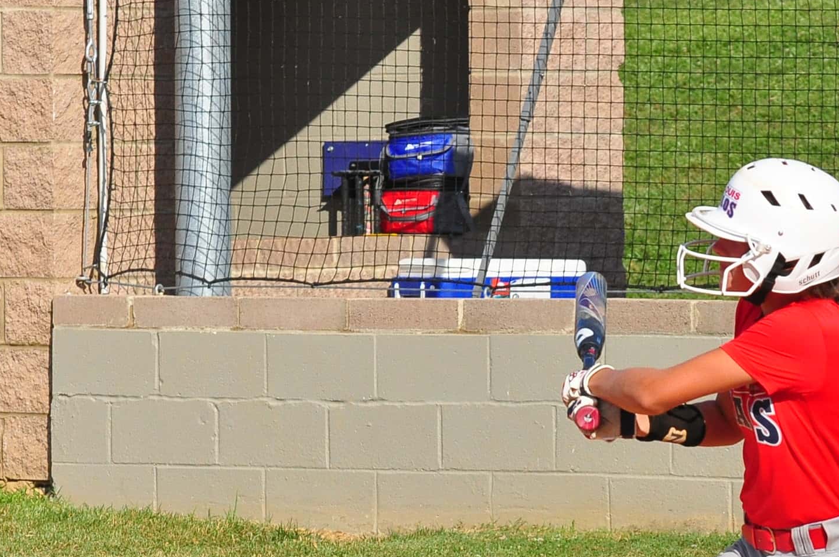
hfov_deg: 6.6
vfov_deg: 4.4
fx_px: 7216
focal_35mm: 310
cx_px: 617
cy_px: 558
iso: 800
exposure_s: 1/4000
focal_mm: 92
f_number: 7.1
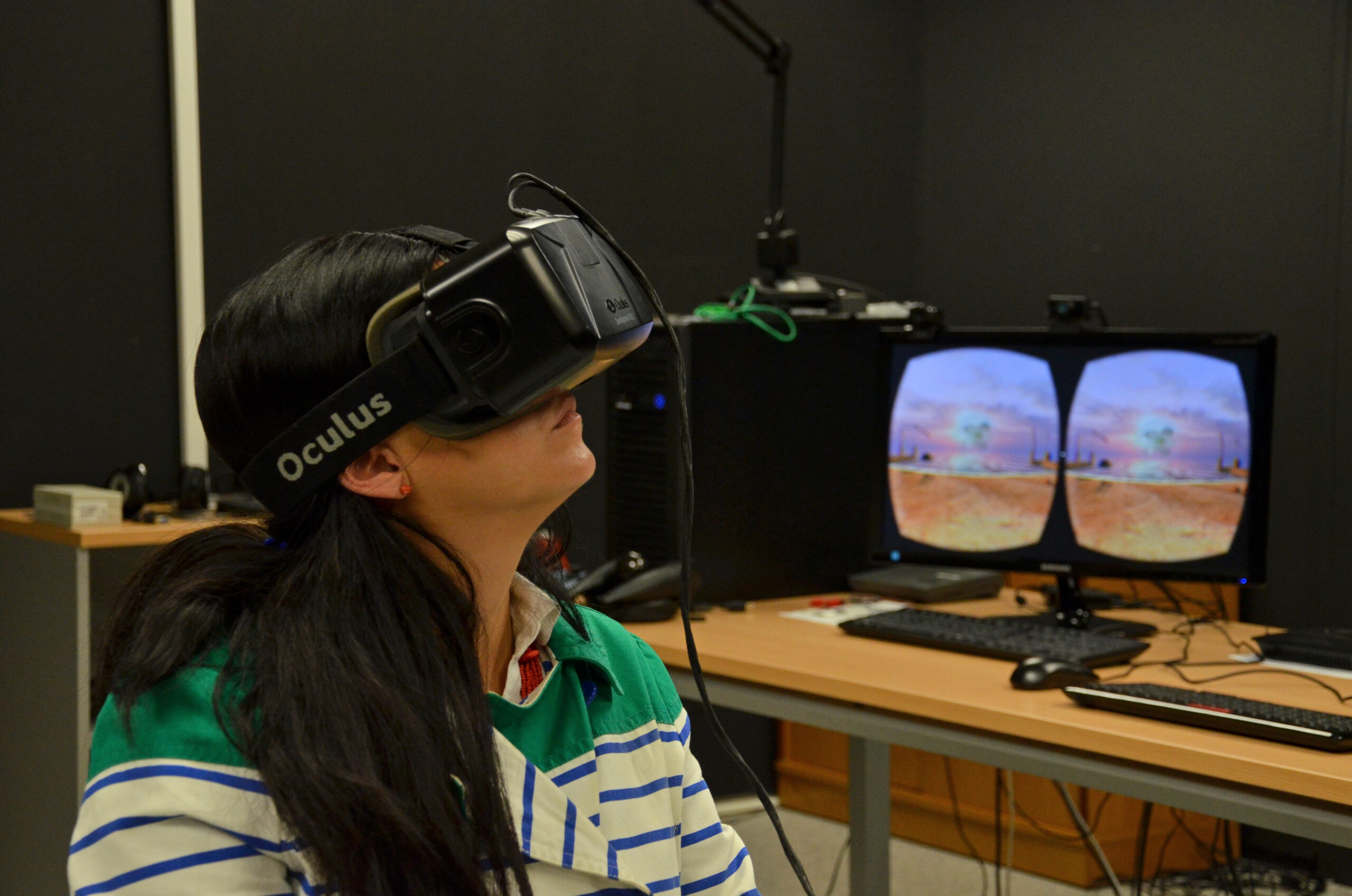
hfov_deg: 27.0
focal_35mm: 75
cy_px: 448
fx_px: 2811
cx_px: 676
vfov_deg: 18.1
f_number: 6.3
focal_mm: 50
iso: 800
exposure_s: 1/125
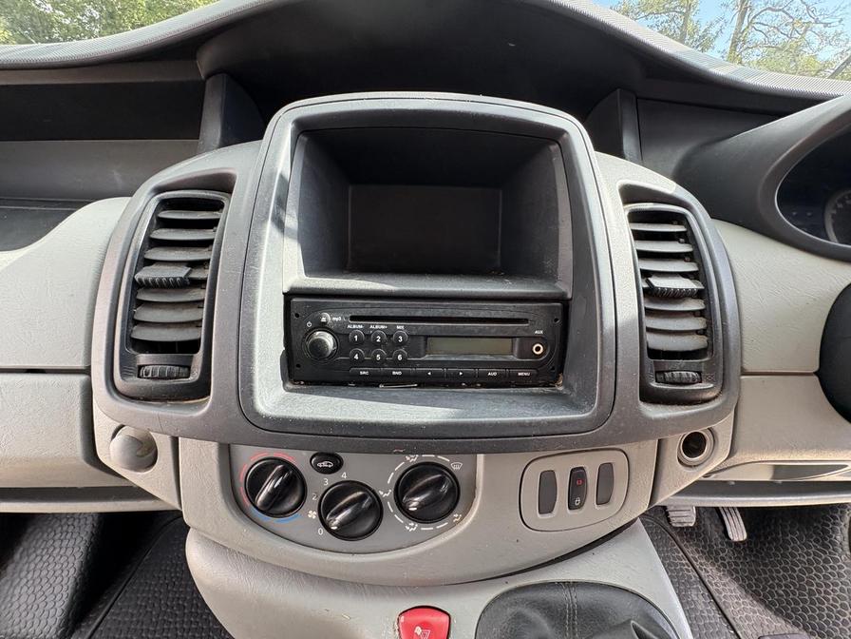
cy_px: 320
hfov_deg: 102.1
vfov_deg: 85.7
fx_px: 344
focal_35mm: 14
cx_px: 426
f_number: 2.2
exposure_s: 1/134
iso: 125
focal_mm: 2.22
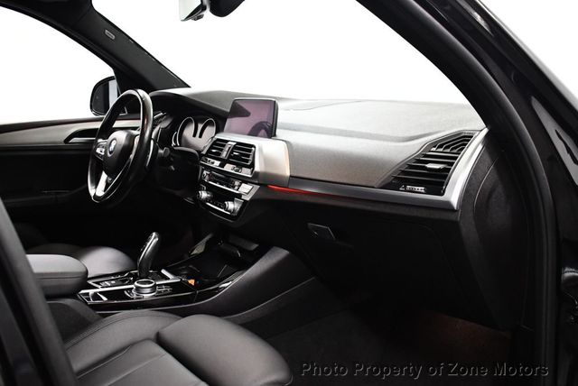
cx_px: 289
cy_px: 193
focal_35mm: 36
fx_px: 579
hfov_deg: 53.1
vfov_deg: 36.9
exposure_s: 1/100
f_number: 3.5
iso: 3200
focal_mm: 18
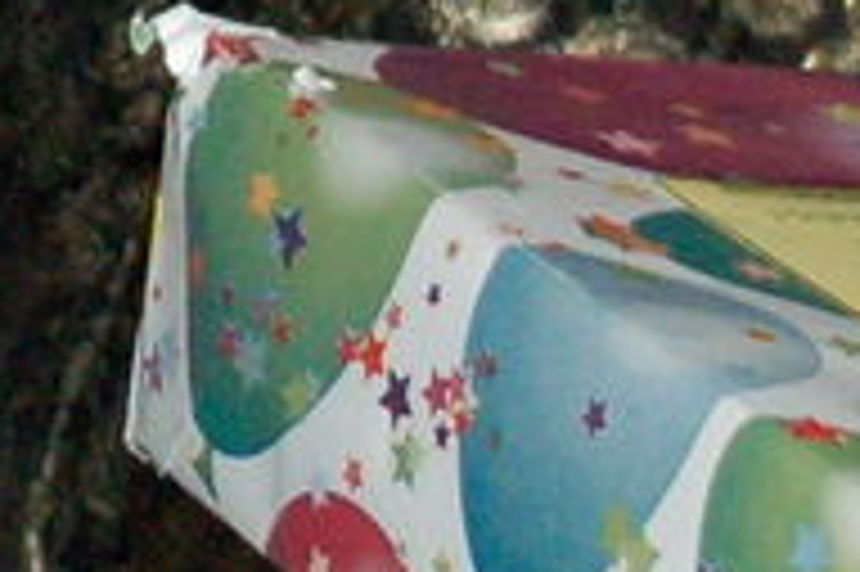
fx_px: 7351
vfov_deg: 4.4
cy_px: -698
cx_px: -720
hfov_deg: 6.5
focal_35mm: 308
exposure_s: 1/60
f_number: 5
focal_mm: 28
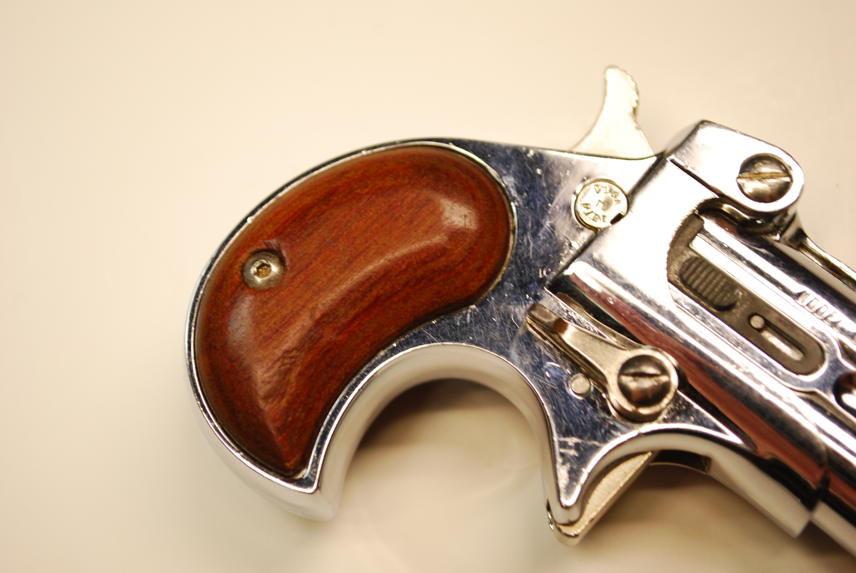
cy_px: 286
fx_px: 1428
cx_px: 428
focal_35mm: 60
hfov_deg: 33.4
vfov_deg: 22.7
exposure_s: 1/30
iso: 400
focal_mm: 40
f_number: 5.3
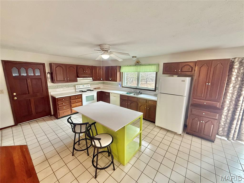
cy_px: 92
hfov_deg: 102.1
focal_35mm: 14
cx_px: 122
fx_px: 99
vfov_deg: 85.7
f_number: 2.2
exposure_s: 1/120
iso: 320
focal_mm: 2.22
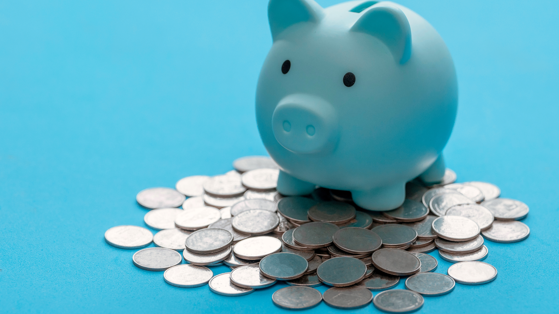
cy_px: 149
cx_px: 280
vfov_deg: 5.1
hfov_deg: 9.0
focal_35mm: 240
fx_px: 3557
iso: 500
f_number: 4.5
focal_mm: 153
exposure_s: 1/200
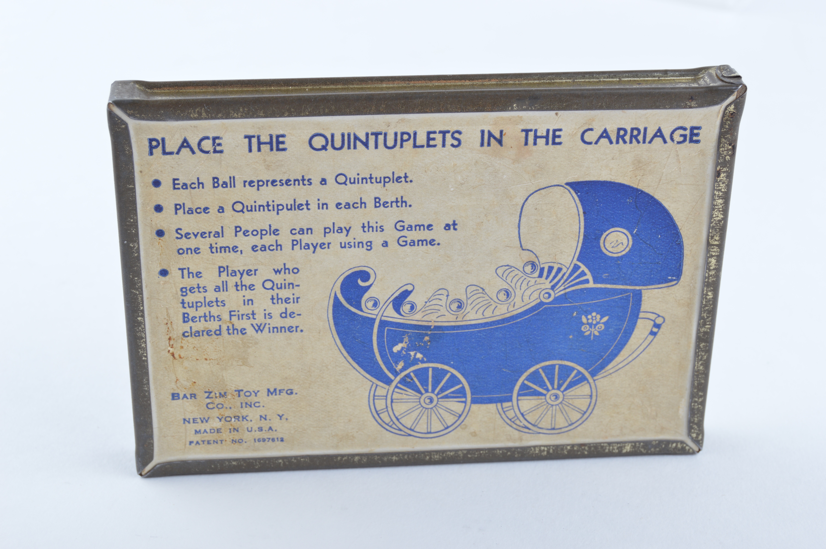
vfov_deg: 18.9
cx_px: 413
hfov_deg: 28.1
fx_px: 1651
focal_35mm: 72
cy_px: 274
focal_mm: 48
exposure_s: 1/25
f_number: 11
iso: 100
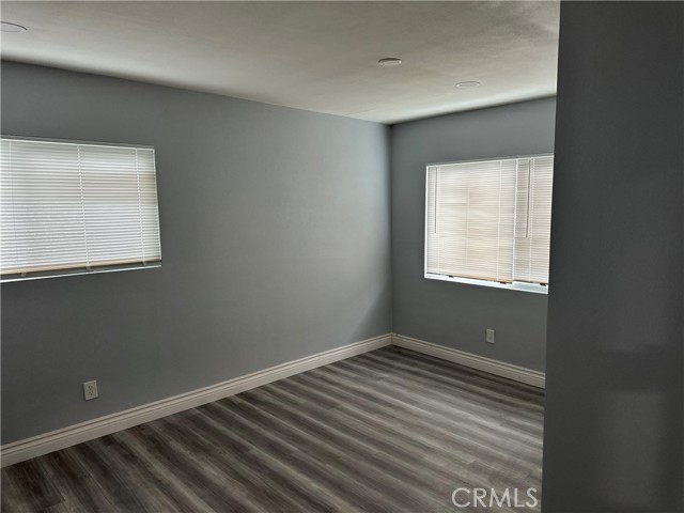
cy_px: 256
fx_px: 474
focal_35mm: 24
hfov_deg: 71.6
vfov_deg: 56.8
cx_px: 342
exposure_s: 1/60
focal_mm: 6.86
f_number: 1.78
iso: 160
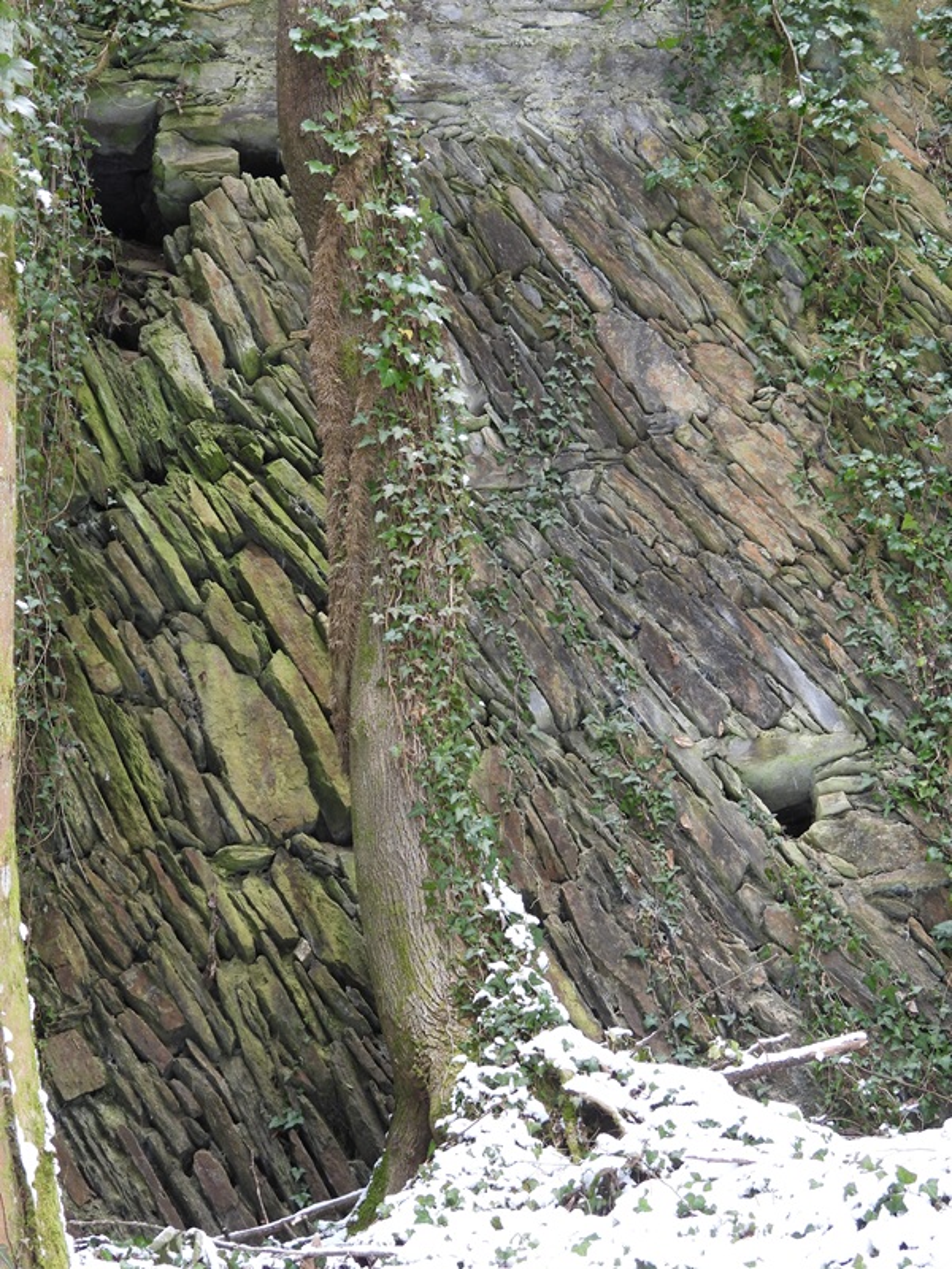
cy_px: 634
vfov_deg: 23.0
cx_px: 476
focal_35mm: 85
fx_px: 3117
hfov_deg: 17.4
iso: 140
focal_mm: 15.2
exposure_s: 1/60
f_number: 4
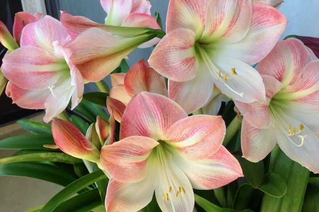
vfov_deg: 37.8
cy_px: 99
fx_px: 310
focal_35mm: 35
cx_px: 161
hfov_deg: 54.4
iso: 50
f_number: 2.4
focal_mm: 4.12
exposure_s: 1/141
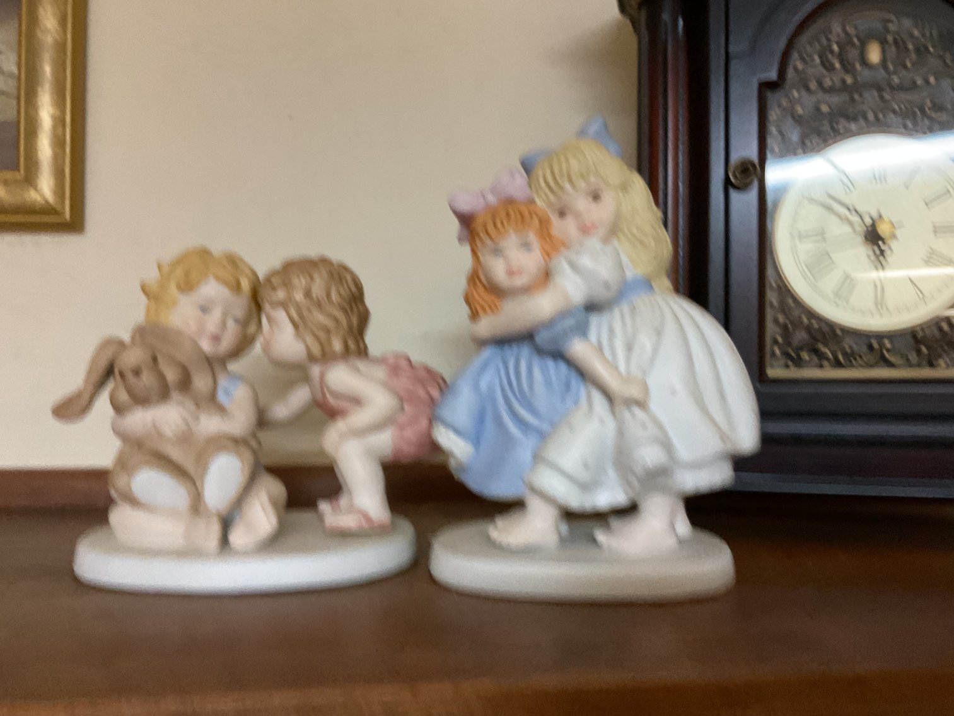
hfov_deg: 61.7
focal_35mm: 29
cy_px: 358
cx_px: 477
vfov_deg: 48.2
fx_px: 799
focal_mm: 3
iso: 250
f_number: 1.8
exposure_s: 1/30
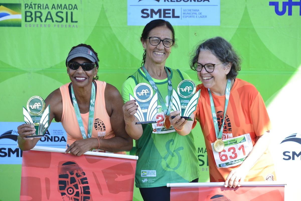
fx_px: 1589
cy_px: 100
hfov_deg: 10.8
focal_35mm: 190
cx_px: 150
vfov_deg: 7.2
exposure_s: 1/100
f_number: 8
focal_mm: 190
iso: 250
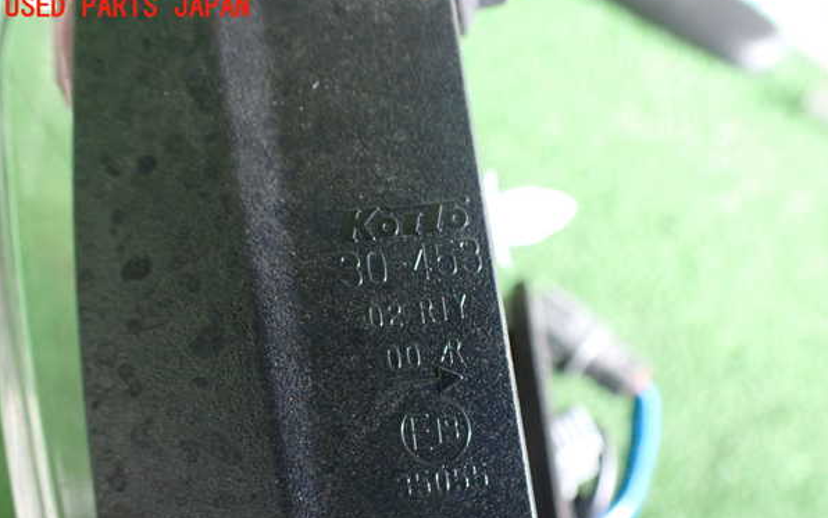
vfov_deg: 39.3
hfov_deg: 59.6
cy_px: 303
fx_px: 722
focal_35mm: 32
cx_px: 414
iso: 1000
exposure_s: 1/30
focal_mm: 5.4
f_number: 2.3
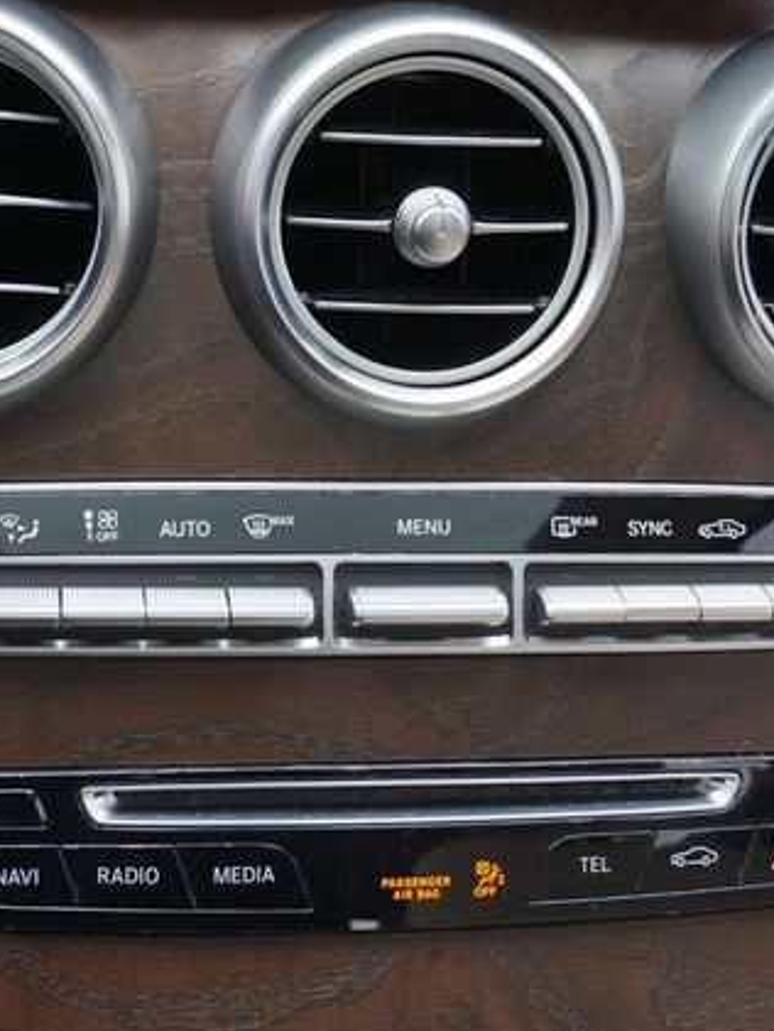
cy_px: 512
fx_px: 1698
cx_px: 314
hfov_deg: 25.6
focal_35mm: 57
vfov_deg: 33.8
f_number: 4.5
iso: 640
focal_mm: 26
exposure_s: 1/160
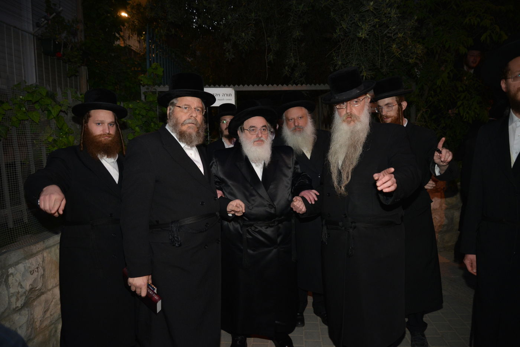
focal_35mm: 24
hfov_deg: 73.7
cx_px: 260
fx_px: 347
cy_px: 174
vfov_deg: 53.2
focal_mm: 24
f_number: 3.5
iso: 800
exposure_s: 1/100
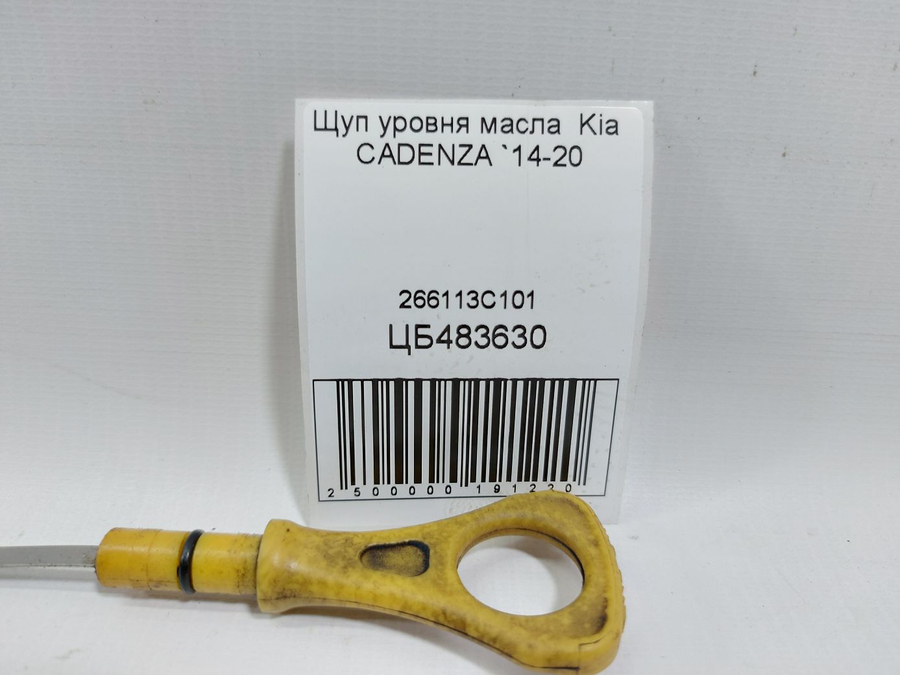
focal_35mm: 24
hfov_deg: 71.6
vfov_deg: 56.8
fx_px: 624
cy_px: 338
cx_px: 450
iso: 100
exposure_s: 1/50
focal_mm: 5.23
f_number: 1.8
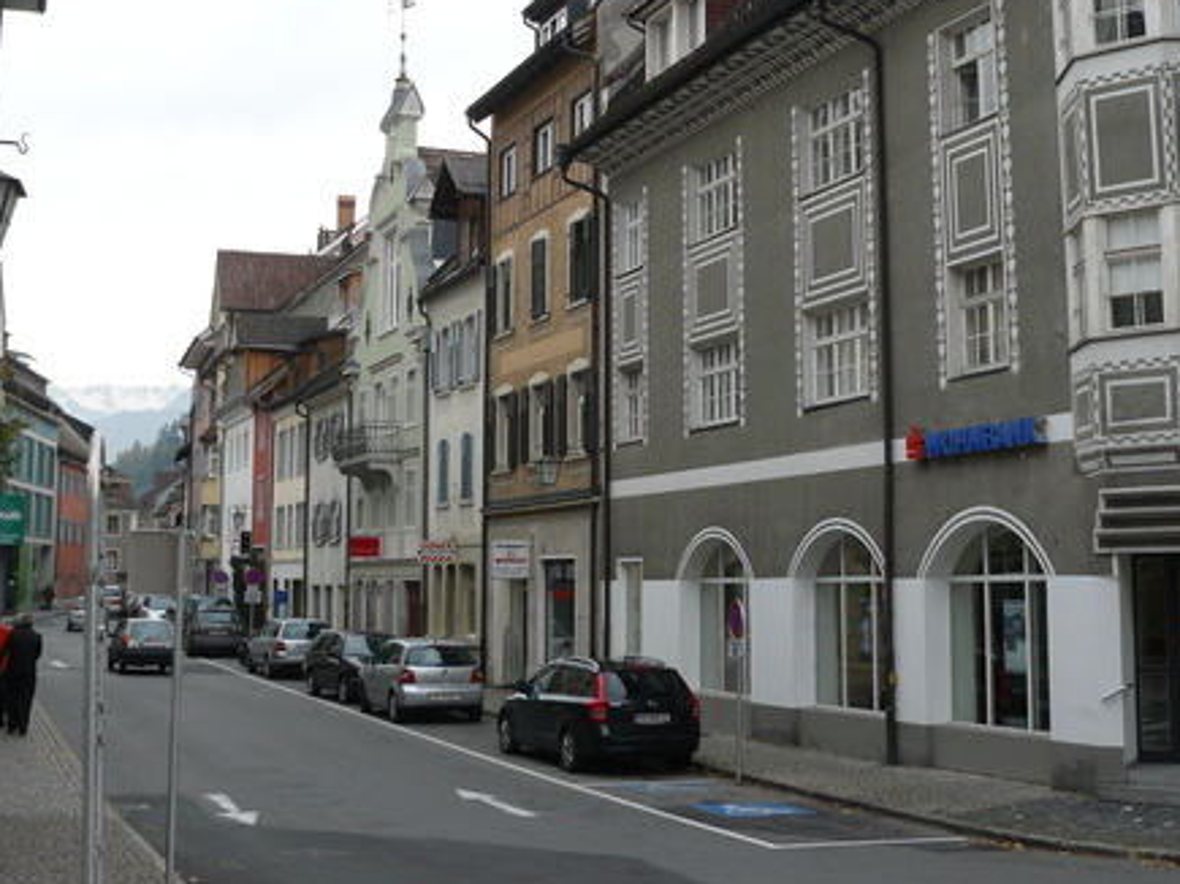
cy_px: 244
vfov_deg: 27.2
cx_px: 599
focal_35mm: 53
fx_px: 1806
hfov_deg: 36.2
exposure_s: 1/160
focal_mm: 6
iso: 100
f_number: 4
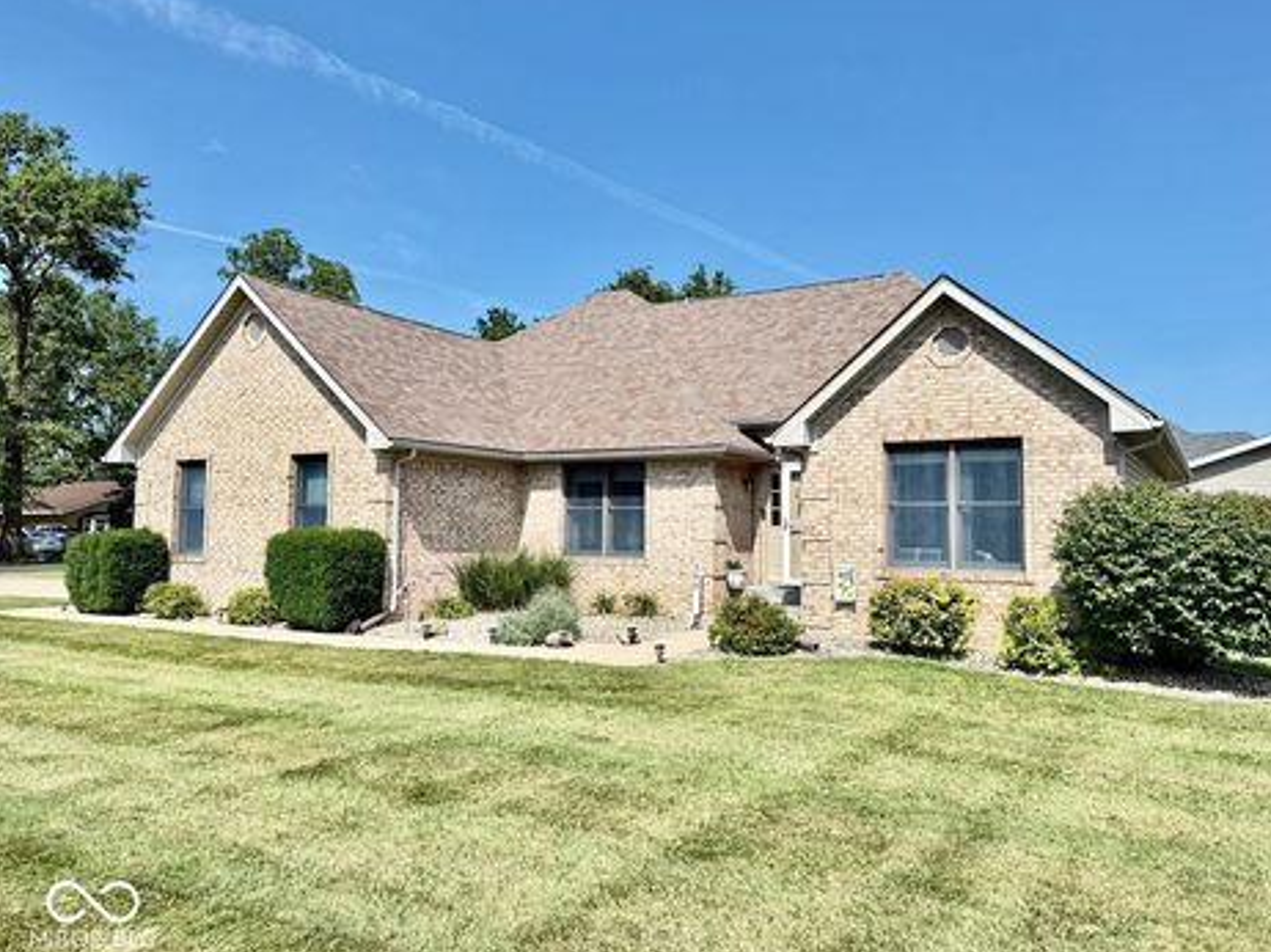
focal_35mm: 26
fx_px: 954
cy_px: 461
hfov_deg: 67.2
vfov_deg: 53.0
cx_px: 685
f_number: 1.78
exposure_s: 1/2000
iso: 80
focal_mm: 6.76
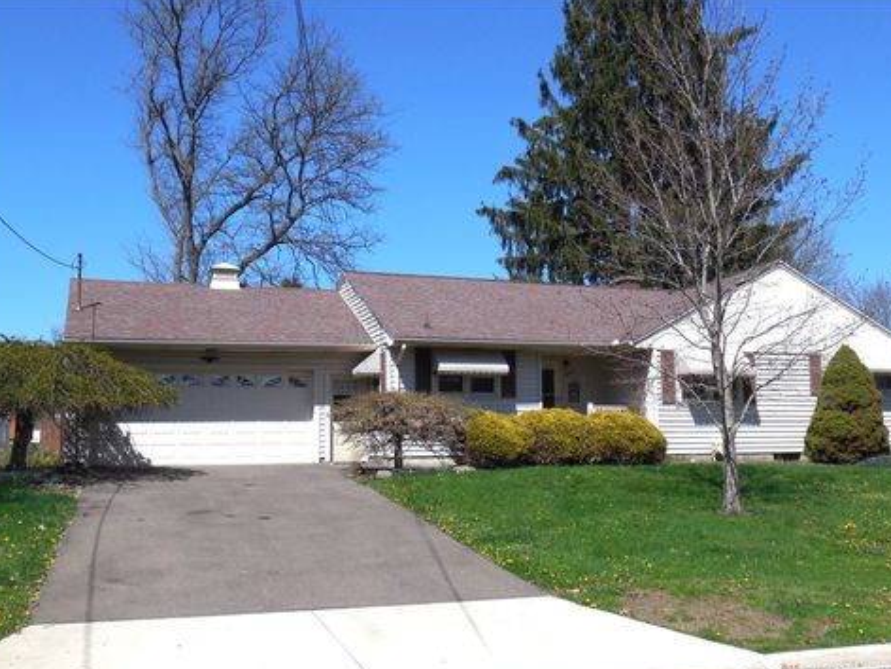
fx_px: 927
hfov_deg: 51.4
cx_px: 451
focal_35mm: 36
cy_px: 351
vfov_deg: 39.6
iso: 125
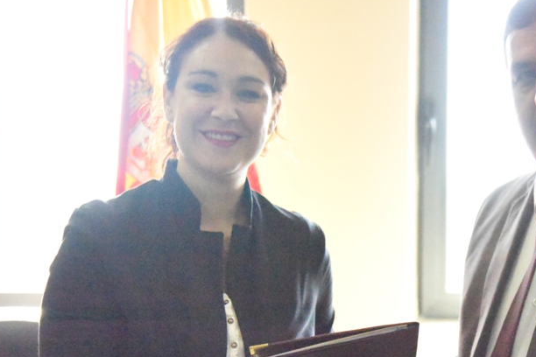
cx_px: 366
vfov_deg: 14.8
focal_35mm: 92
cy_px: 252
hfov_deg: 22.0
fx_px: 1370
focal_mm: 55
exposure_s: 1/8000
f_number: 4
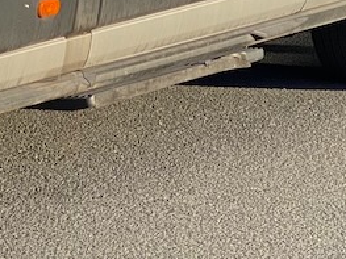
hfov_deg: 7.7
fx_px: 2528
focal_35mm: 253
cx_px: -118
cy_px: -259
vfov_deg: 5.7
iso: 20
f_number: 2
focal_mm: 6
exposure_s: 1/761
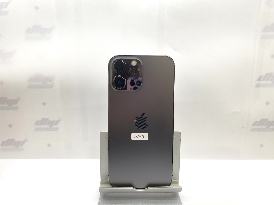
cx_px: 137
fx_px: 206
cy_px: 102
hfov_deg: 67.3
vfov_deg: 53.1
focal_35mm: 26
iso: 32
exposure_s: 1/136
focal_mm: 4.25
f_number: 1.8
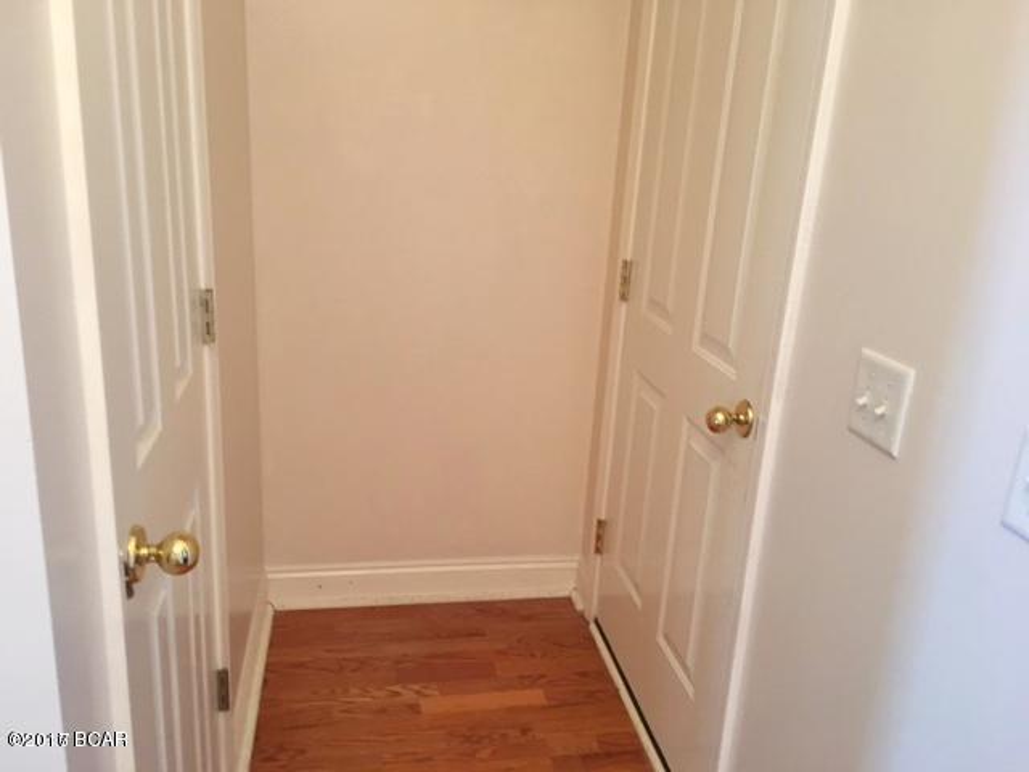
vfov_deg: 48.2
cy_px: 386
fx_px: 862
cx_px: 514
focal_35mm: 29
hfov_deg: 61.7
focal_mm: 4.15
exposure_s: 1/17
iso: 200
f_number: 2.2
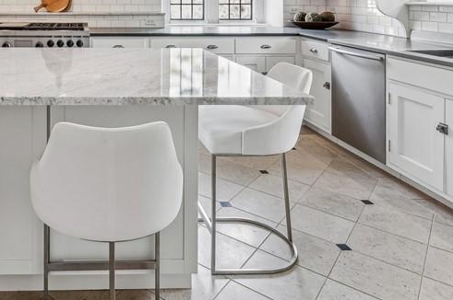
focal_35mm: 31
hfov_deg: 57.5
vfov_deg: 38.9
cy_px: 23
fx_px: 390
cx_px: 117
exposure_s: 1/1.67
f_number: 11
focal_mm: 14
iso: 200
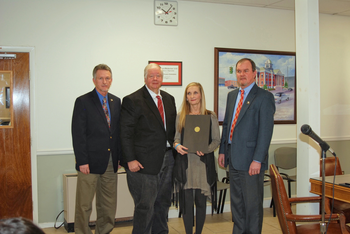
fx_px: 467
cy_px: 117
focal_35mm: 48
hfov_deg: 41.1
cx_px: 175
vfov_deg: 28.2
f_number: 4
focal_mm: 32
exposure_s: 1/60
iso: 200
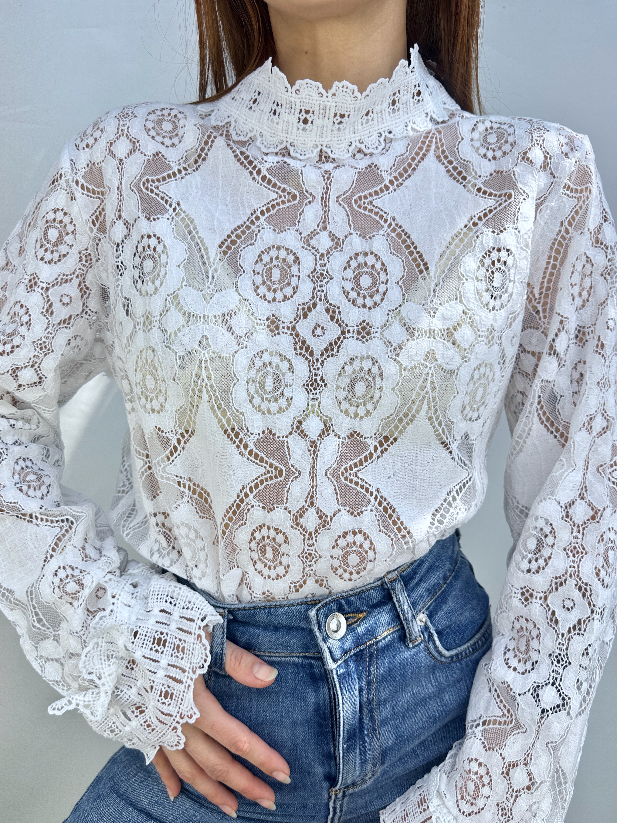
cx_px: 298
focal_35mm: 25
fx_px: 594
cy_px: 418
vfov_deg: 69.4
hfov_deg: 54.9
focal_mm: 6.86
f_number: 1.78
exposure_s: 1/734
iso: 80
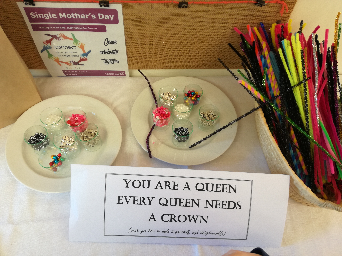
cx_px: 171
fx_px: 267
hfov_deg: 65.3
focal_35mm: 27
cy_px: 128
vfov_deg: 51.4
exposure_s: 1/33.3
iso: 100
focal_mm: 3.79
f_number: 2
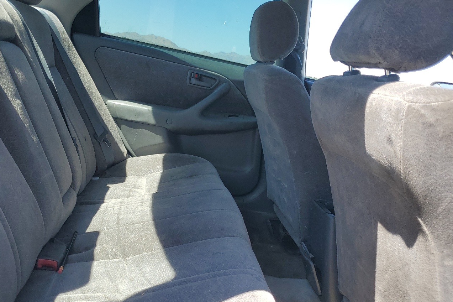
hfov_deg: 55.8
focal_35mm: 34
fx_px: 428
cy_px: 163
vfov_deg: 38.8
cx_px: 218
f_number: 1.5
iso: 50
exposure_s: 1/833
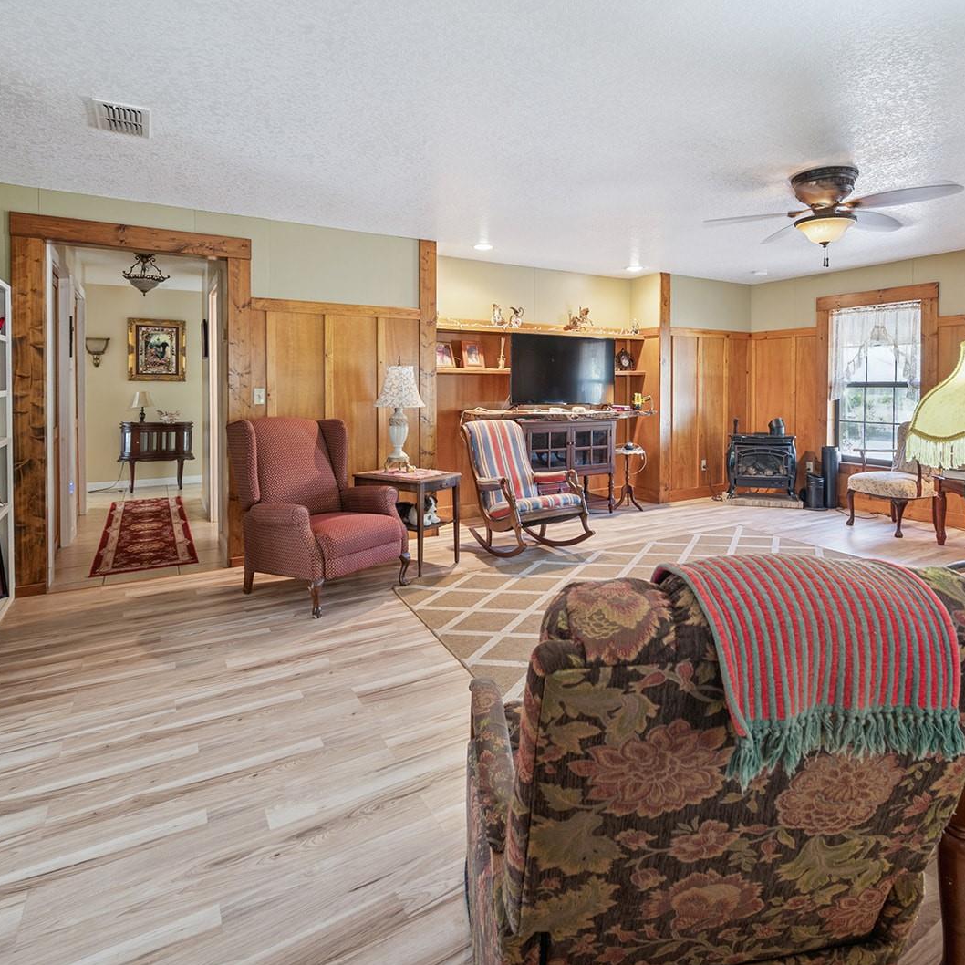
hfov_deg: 80.3
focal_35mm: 18
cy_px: 485
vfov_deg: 80.7
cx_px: 548
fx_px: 568
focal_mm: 14
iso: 400
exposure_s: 1/3.33
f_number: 8
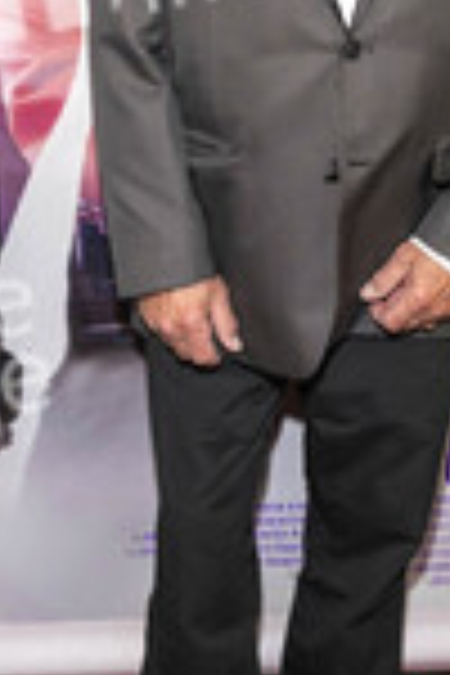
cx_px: 310
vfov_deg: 25.0
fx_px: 1500
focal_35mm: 80
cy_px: 162
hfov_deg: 17.0
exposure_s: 1/200
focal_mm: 30
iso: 400
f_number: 5.6
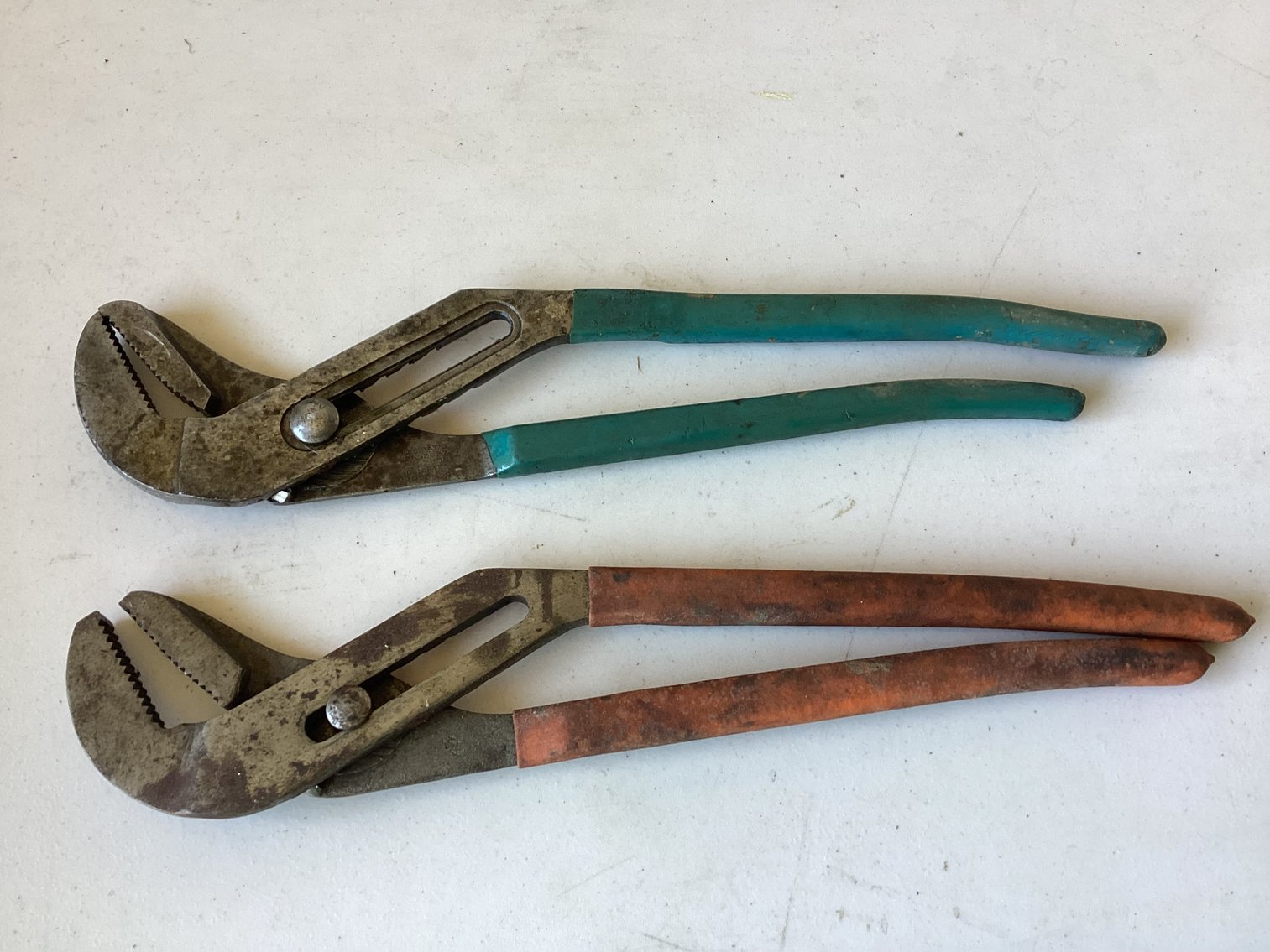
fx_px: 1137
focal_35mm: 31
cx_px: 635
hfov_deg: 58.3
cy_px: 476
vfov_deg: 45.4
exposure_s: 1/60
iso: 100
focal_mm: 3.3
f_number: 2.4
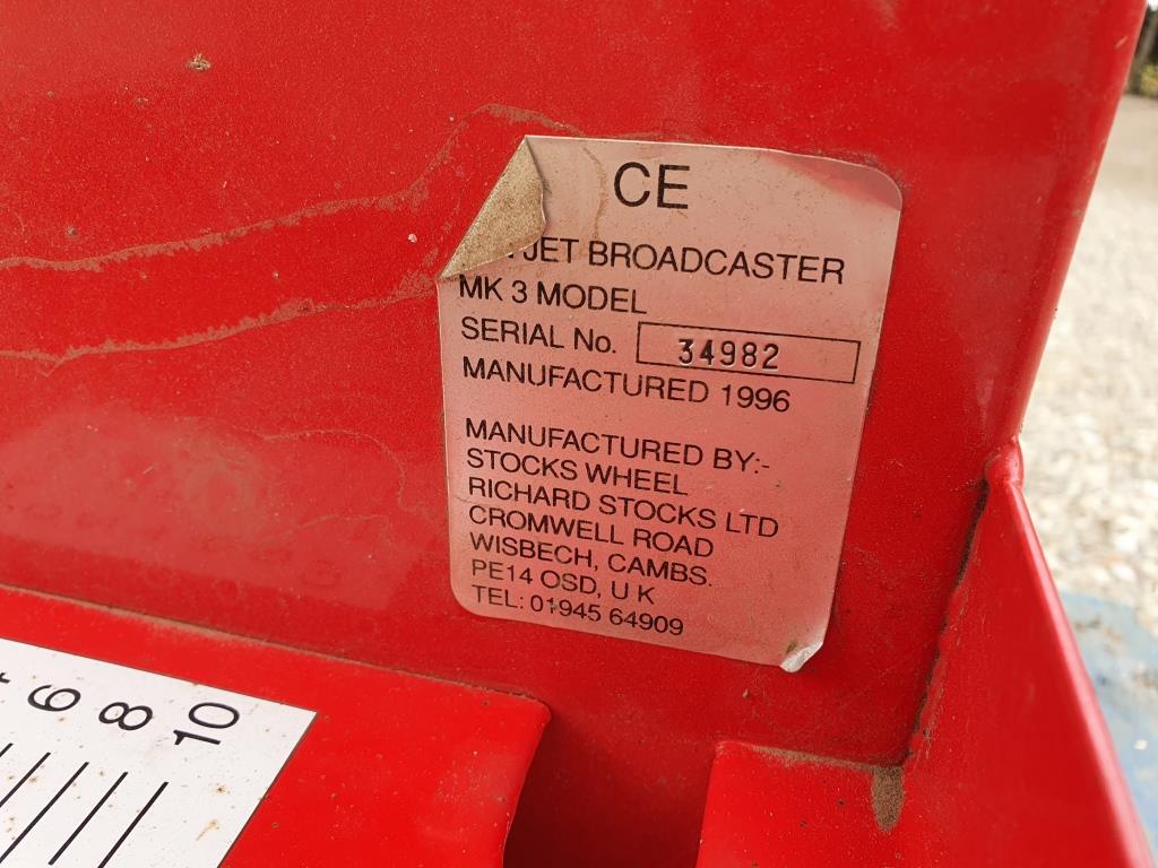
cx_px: 579
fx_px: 870
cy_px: 434
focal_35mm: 26
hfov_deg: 67.3
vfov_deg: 53.1
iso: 50
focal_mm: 4.32
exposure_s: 1/108
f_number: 2.4
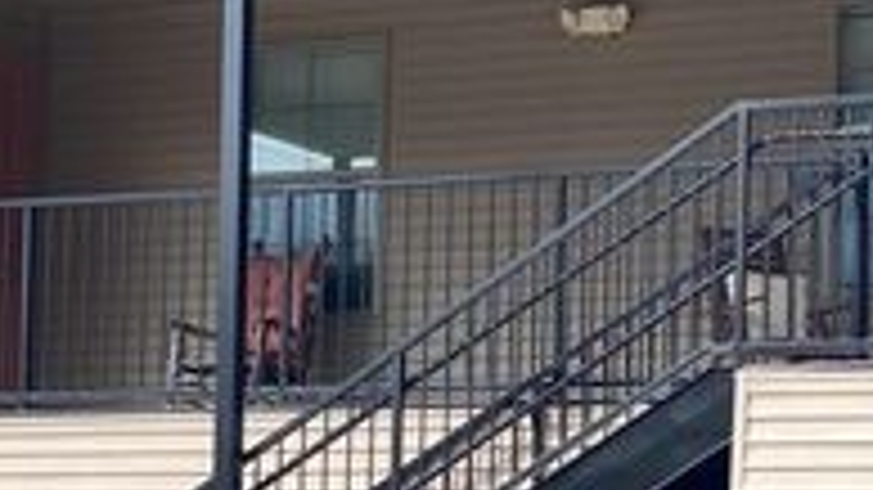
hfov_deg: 14.7
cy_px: 474
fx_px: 3379
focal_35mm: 146
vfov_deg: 8.3
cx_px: 500
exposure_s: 1/372
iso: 20
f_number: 2
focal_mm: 6
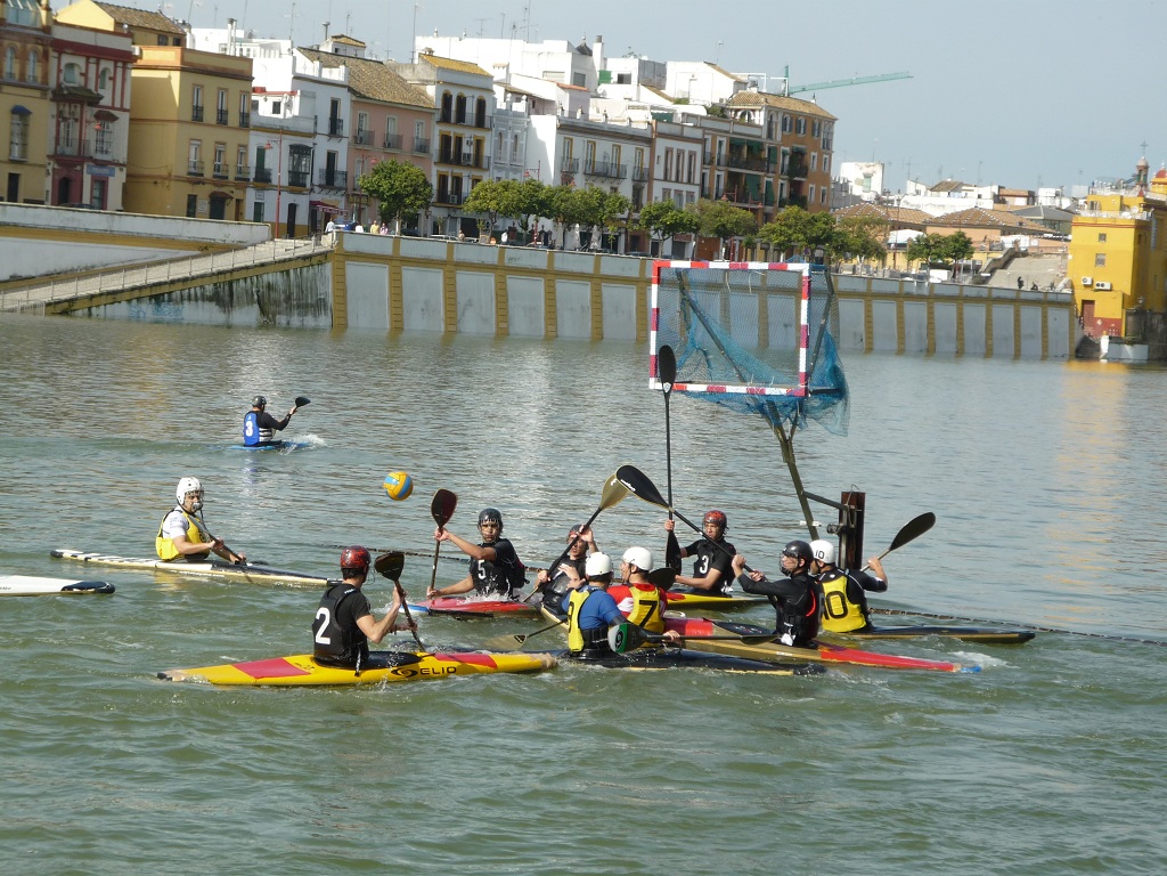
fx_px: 3371
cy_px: 438
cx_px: 584
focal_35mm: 100
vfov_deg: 14.8
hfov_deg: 19.6
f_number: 5.1
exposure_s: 1/500
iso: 100
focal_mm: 16.5
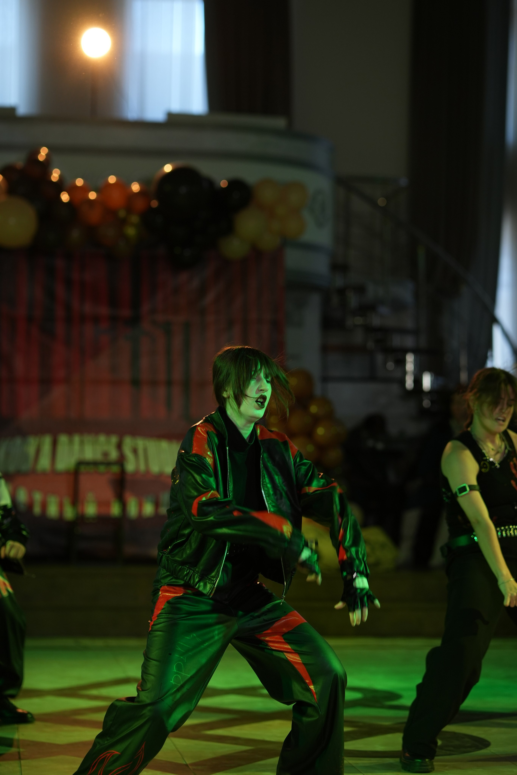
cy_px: 388
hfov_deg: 16.1
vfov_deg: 23.9
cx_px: 258
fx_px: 1831
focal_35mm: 85
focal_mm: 85
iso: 800
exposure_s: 1/400
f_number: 2.2
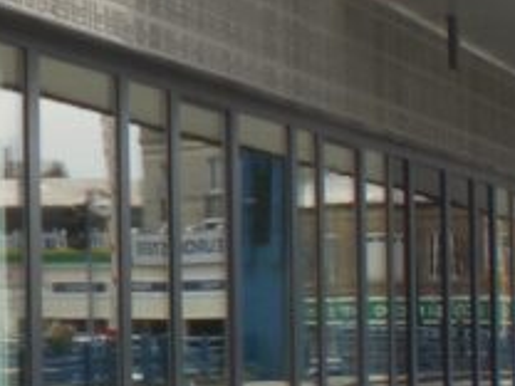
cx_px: -186
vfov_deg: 7.9
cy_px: 247
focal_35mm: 187
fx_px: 2782
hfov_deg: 10.3
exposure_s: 1/175
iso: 64
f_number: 4.6
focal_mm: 6.3
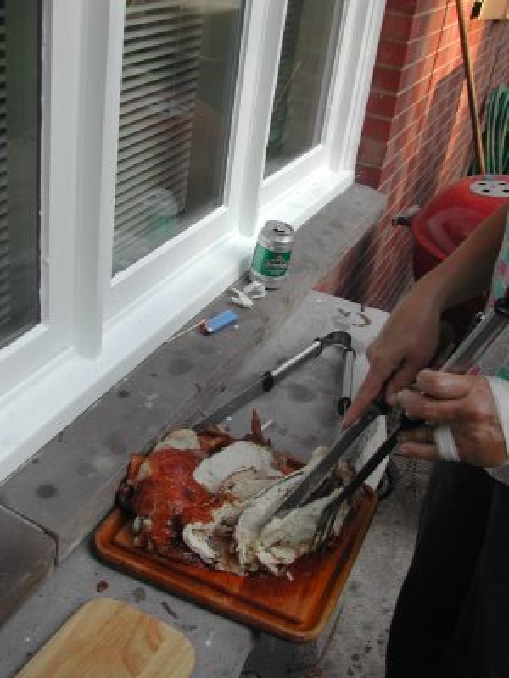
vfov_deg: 49.0
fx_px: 745
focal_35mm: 38
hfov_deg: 37.7
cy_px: 339
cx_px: 254
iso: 100
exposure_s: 1/106
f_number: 2.8
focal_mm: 8
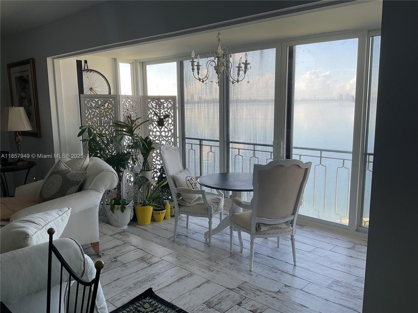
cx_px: 209
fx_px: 350
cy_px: 156
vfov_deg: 48.2
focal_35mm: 29
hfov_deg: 61.7
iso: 16
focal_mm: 3
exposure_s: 1/130
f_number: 1.8
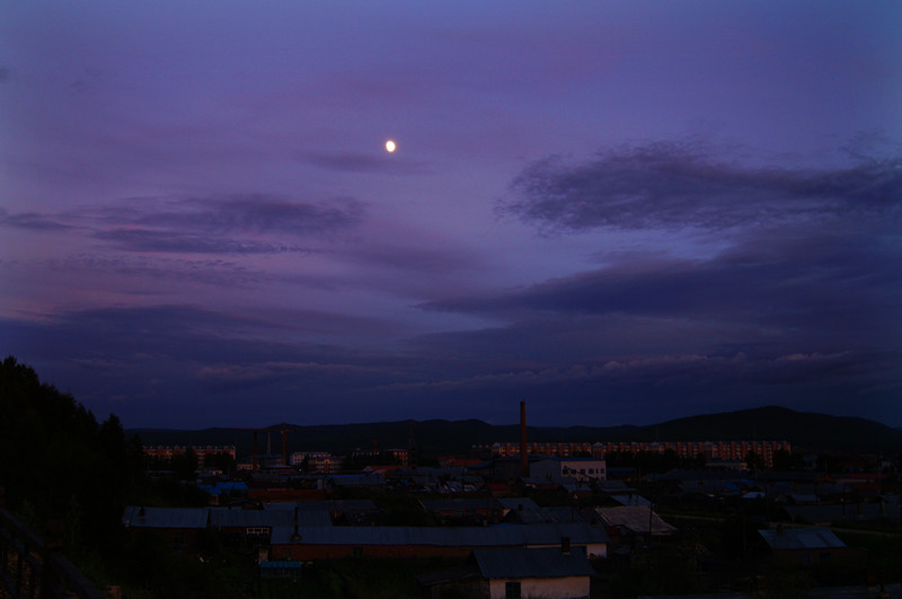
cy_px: 300
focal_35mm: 36
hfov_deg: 53.2
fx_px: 901
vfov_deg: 36.8
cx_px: 451
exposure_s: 1/60
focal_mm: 24
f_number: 4
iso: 320
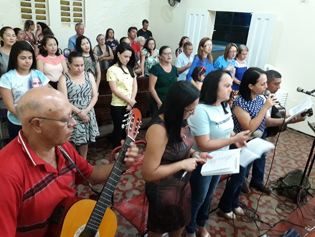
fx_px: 255
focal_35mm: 28
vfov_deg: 49.7
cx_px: 158
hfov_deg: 63.4
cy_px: 118
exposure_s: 1/20
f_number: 1.9
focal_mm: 3.7
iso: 640
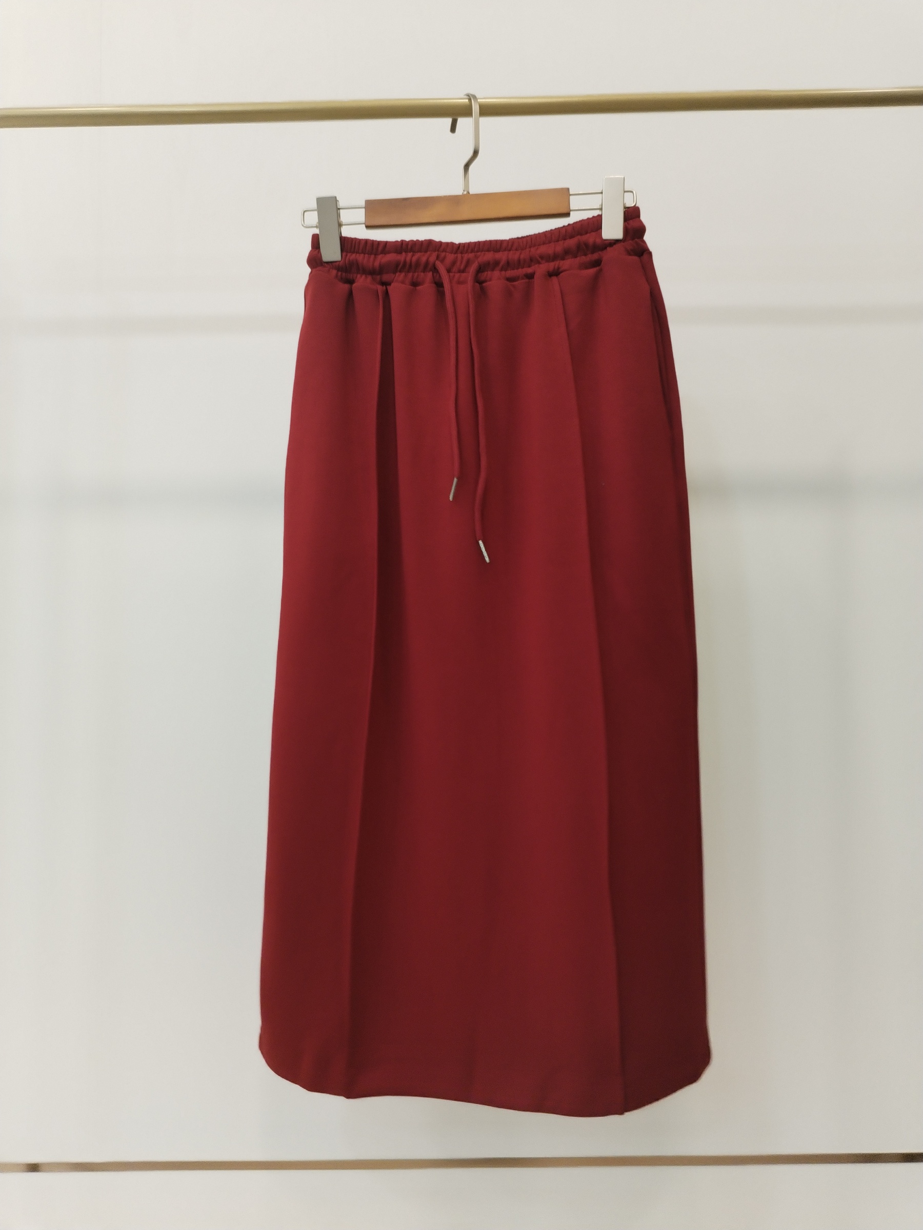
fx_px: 1031
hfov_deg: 48.2
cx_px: 462
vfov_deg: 61.7
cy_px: 615
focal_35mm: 29
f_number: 1.8
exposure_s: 1/50
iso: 319
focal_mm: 4.75
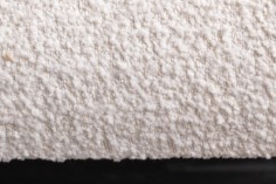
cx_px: 646
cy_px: -116
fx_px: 3685
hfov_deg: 4.2
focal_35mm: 481
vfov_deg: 2.8
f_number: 11
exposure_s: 1/160
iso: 100
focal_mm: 70
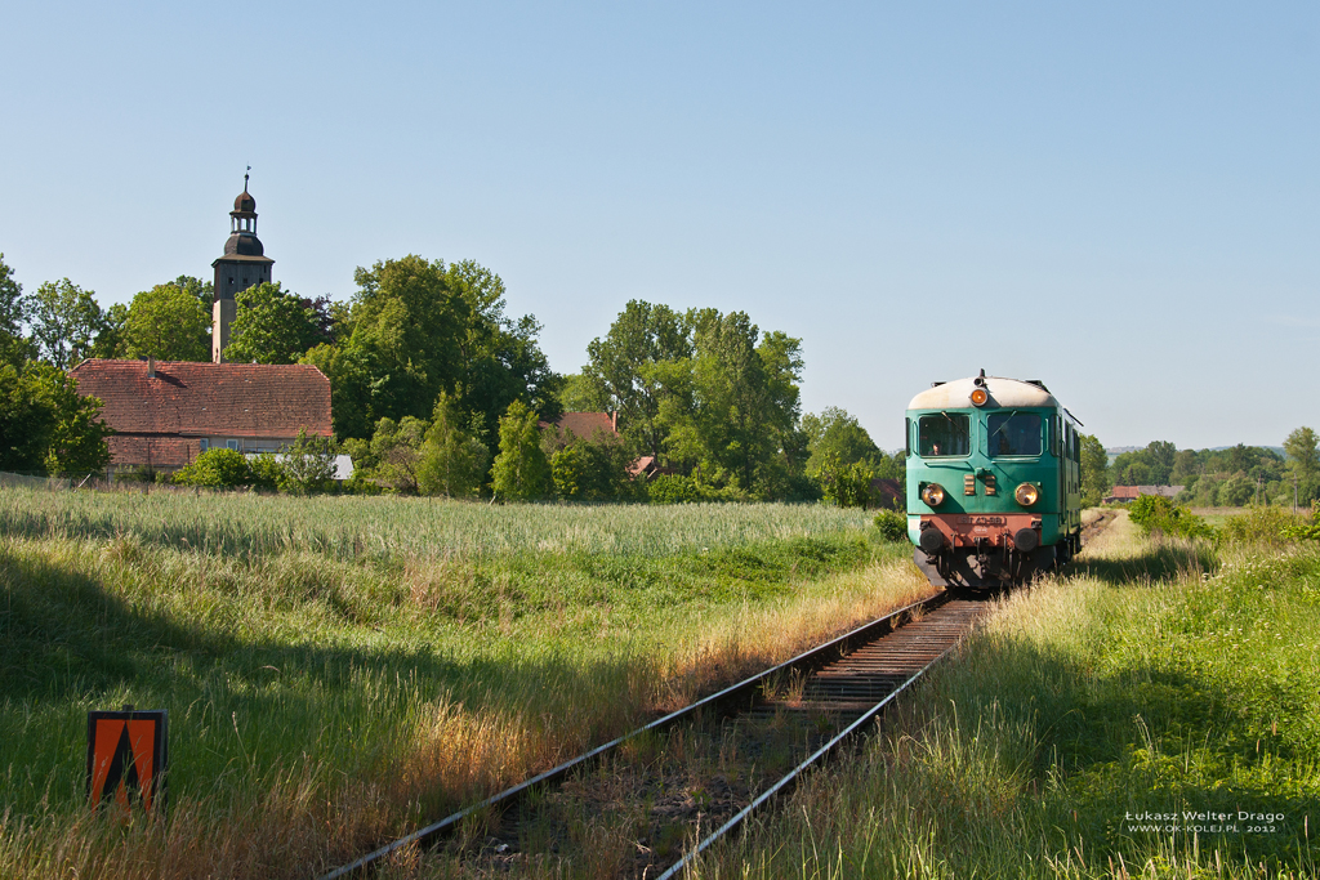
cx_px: 660
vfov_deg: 28.1
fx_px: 1760
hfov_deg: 41.1
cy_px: 440
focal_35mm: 48
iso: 200
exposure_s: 1/400
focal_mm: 32
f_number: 9
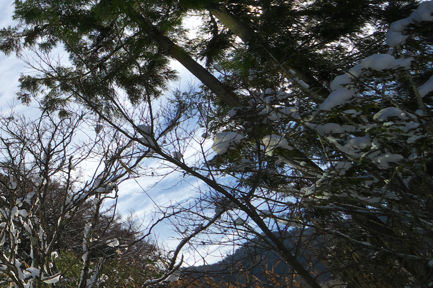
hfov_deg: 28.2
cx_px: -236
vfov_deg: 32.7
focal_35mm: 40
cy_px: 70
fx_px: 481
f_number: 11
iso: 200
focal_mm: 12
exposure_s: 1/400
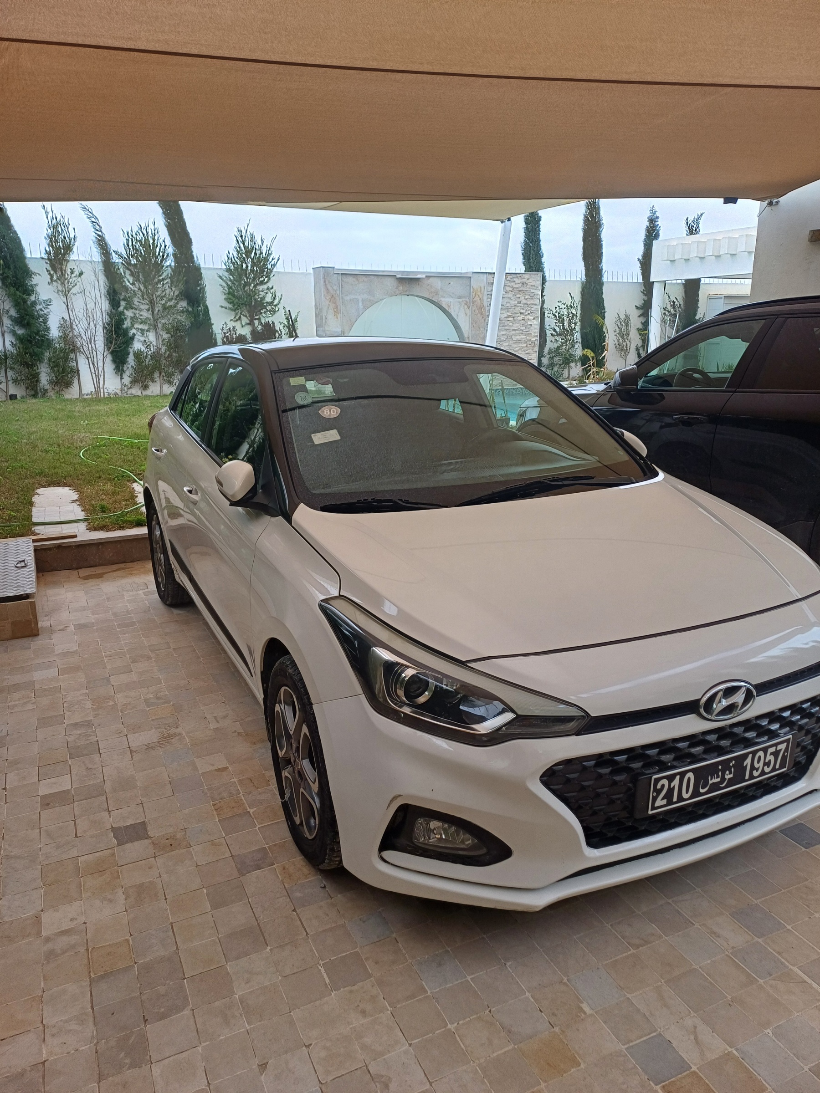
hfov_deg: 54.9
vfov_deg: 69.4
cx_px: 410
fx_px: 790
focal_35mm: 25
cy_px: 546
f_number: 1.8
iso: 50
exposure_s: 1/286
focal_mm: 4.65
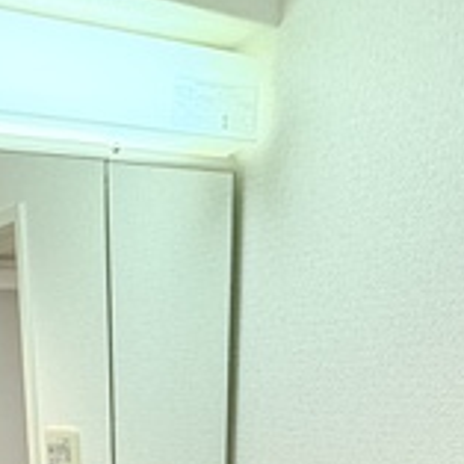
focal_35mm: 55
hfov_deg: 30.1
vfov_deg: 23.8
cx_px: 74
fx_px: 834
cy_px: 717
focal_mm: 2.22
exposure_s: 1/120
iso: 250
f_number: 2.2
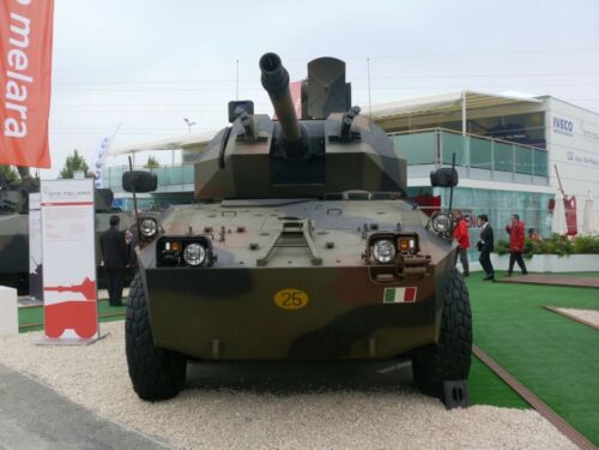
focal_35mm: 35
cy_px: 225
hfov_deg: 52.6
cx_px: 300
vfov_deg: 40.7
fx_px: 606
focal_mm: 7.4
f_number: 5
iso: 100
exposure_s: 1/250
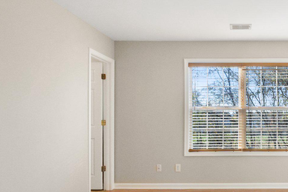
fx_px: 256
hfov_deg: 53.1
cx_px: 247
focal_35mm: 32
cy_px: 133
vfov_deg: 40.4
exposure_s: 1/20
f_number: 8
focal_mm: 10
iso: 640
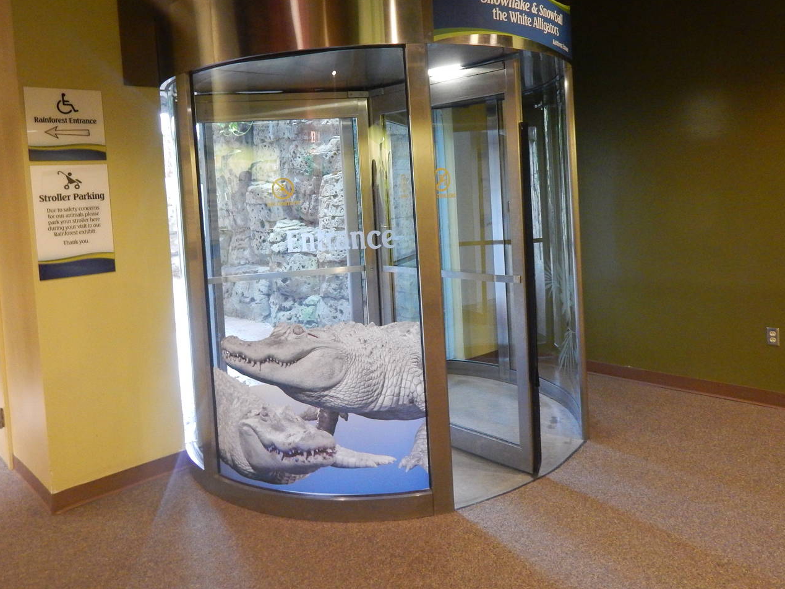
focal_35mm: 29
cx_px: 404
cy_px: 219
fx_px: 658
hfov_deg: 61.6
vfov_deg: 47.8
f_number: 3
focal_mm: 4
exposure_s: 1/8
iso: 500
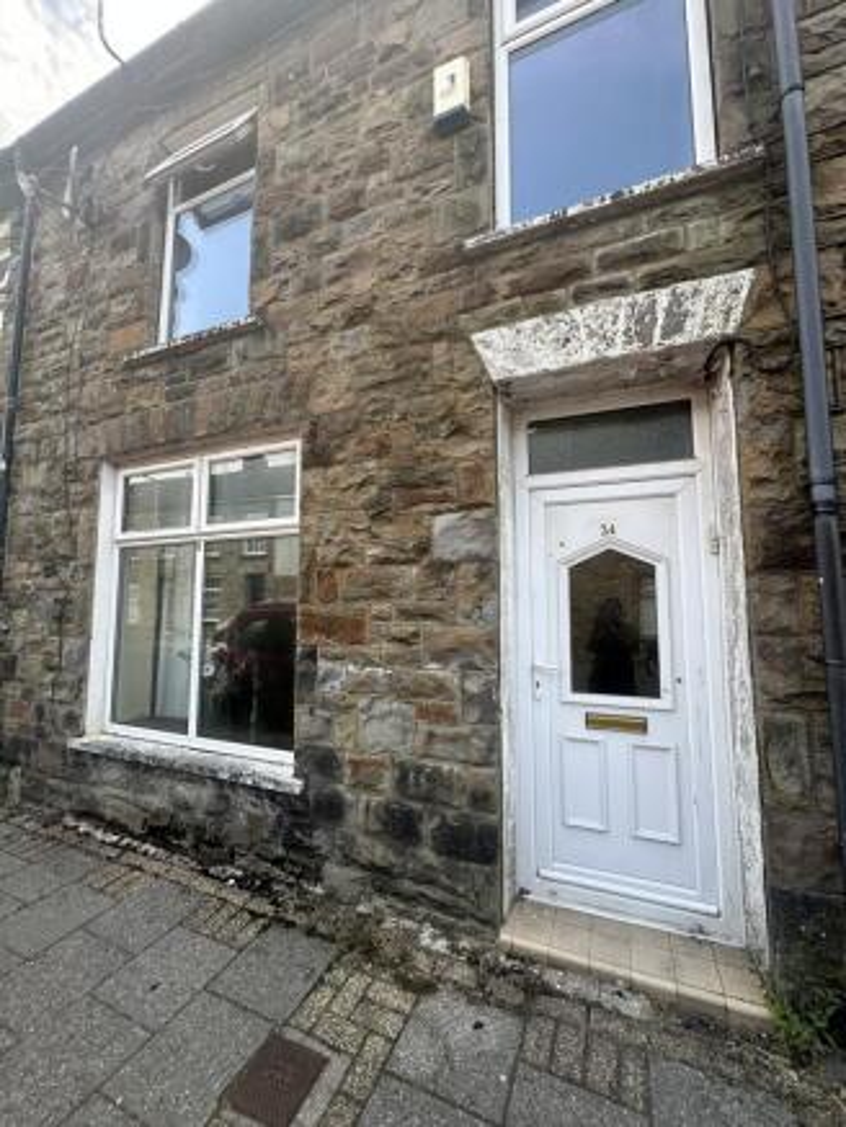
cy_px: 564
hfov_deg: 85.7
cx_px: 423
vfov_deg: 102.0
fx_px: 456
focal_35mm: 14
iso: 40
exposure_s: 1/228
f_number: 2.2
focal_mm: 2.22
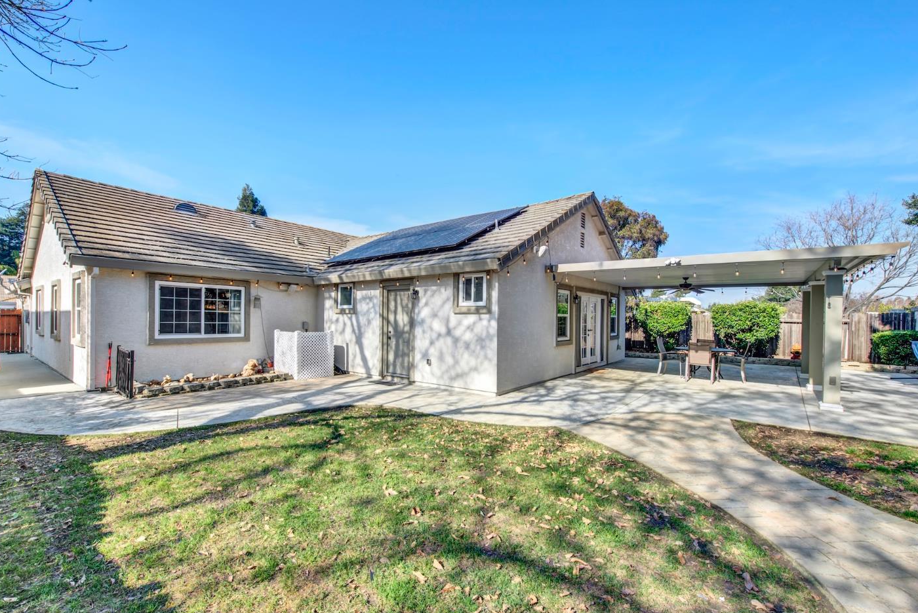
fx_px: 383
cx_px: 453
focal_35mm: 15
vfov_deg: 77.4
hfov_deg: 100.4
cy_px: 317
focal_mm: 14
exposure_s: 1/50
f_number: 14
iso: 100
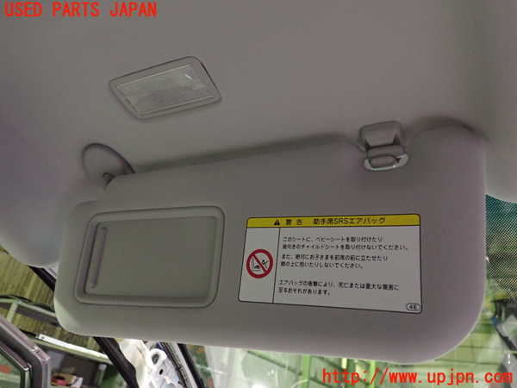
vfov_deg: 46.8
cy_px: 194
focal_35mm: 30
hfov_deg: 60.0
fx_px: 448
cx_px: 258
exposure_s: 1/20
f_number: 2.3
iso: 800
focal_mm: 5.4
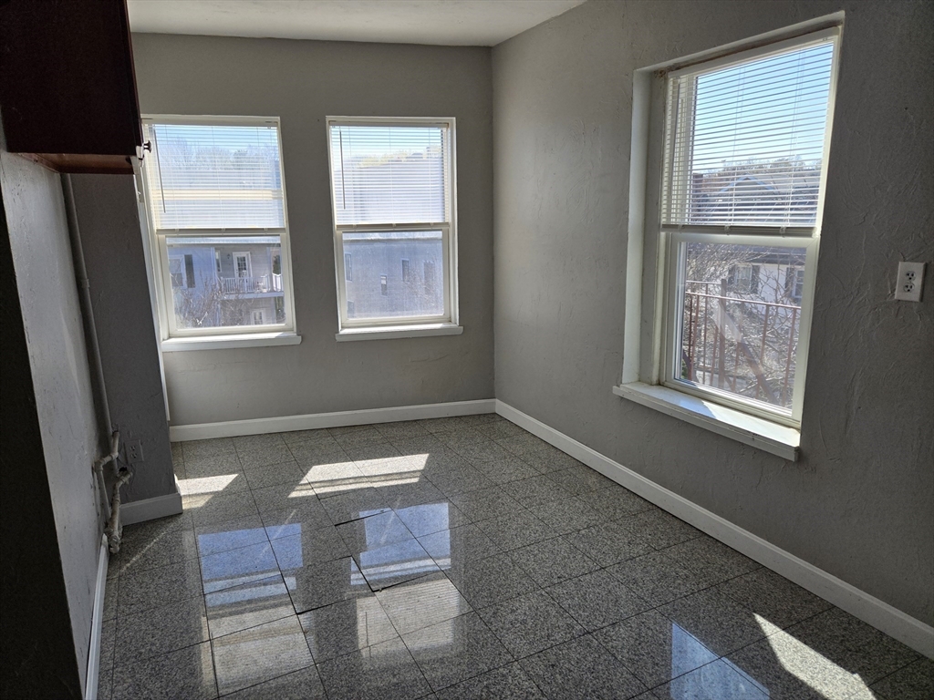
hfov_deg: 73.9
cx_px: 467
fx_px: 621
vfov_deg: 58.9
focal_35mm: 23
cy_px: 350
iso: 80
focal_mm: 5.4
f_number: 1.8
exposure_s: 1/2099
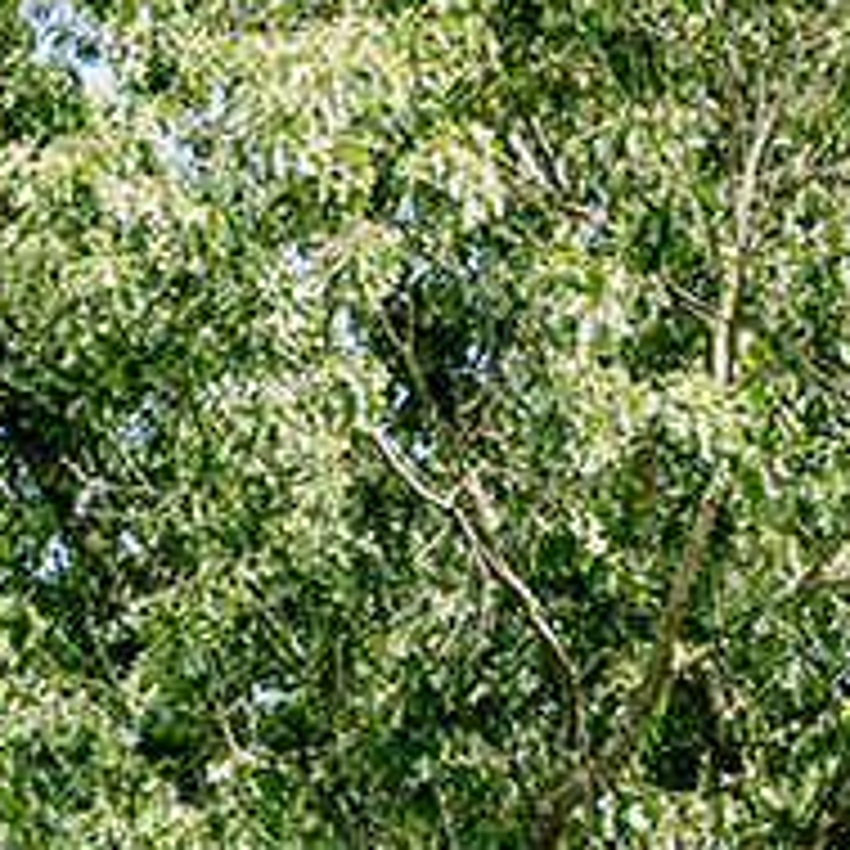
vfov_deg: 6.5
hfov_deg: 6.8
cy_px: 2298
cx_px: 1473
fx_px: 7001
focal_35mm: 252
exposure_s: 1/1250
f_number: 1.2
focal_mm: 35
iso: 64
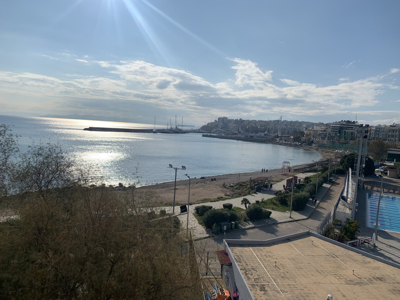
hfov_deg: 67.3
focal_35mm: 26
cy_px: 150
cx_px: 200
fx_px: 300
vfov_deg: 53.1
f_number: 1.8
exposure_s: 1/15385
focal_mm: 4.25
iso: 25
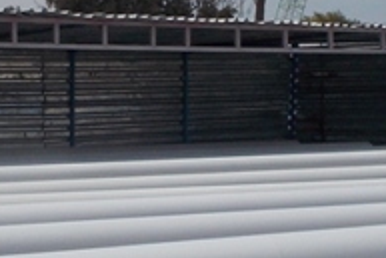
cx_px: 94
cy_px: 106
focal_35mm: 125
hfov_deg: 16.3
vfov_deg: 11.0
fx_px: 1341
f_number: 9.3
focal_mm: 4.1
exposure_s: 1/400
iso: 80
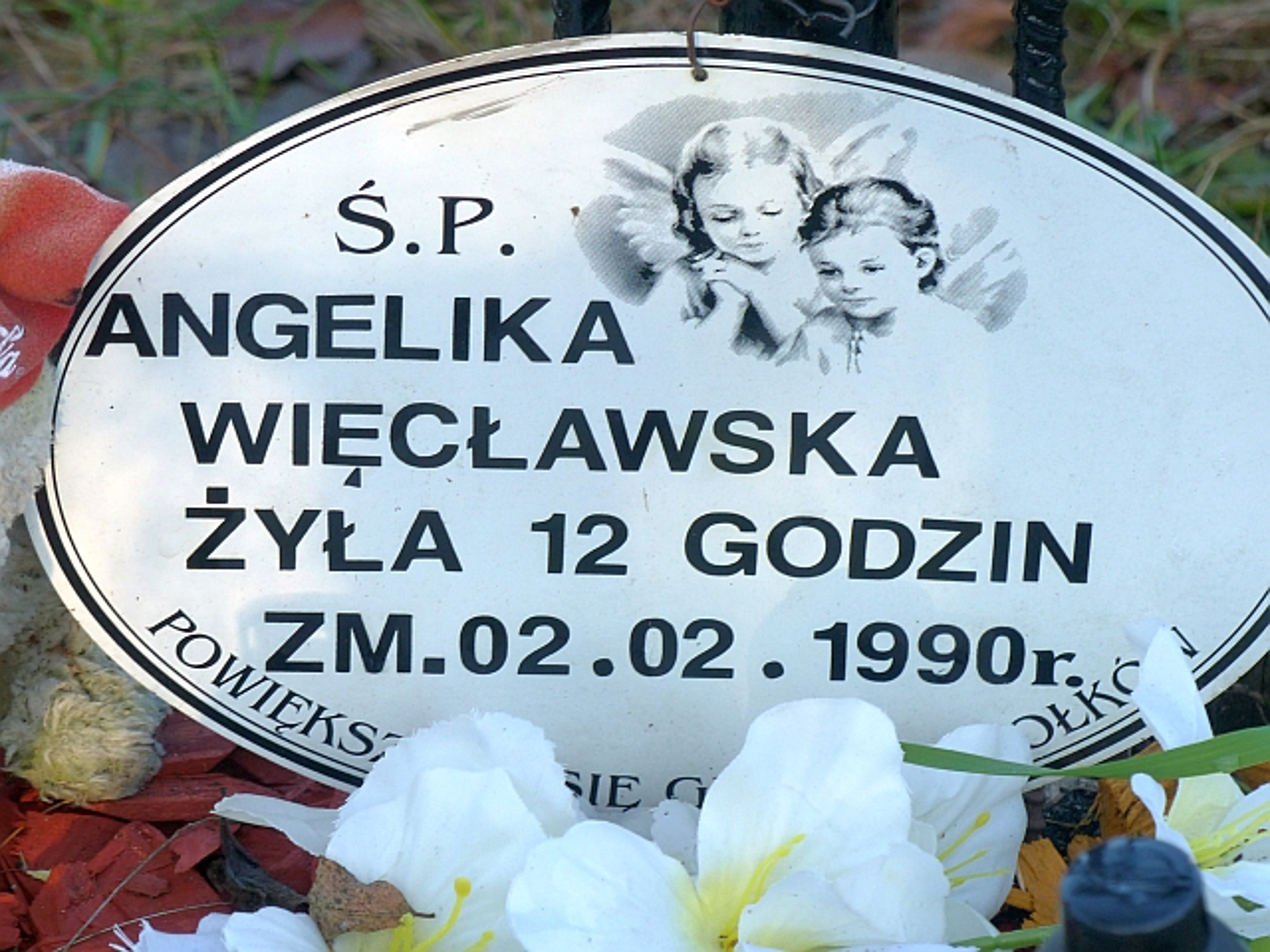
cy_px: 476
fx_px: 10640
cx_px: 635
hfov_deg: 6.8
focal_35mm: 290
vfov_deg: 5.1
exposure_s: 1/160
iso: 100
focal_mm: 52.3
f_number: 4
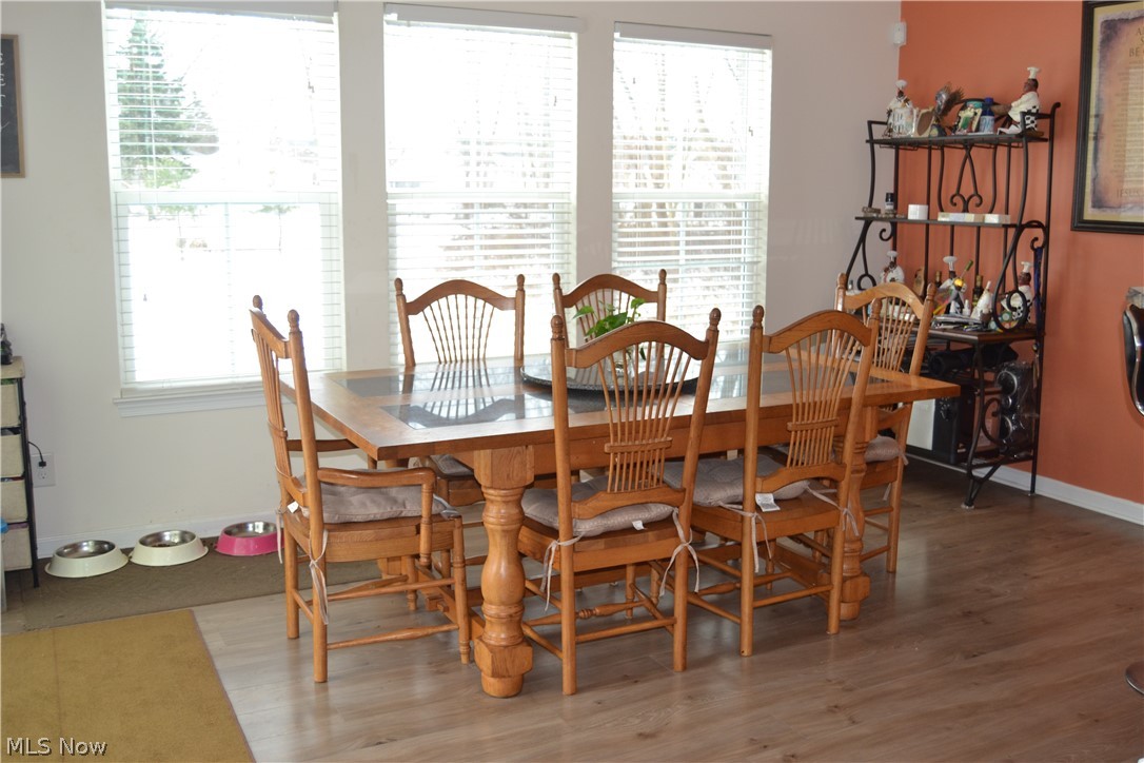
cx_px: 572
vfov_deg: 38.4
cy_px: 382
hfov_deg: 55.1
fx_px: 1096
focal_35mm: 34
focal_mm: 23
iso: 400
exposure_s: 1/60
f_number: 4
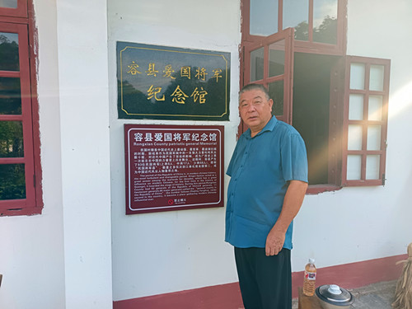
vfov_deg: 56.8
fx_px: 286
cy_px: 154
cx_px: 206
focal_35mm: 24
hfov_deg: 71.6
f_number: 1.75
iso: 153
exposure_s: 1/120
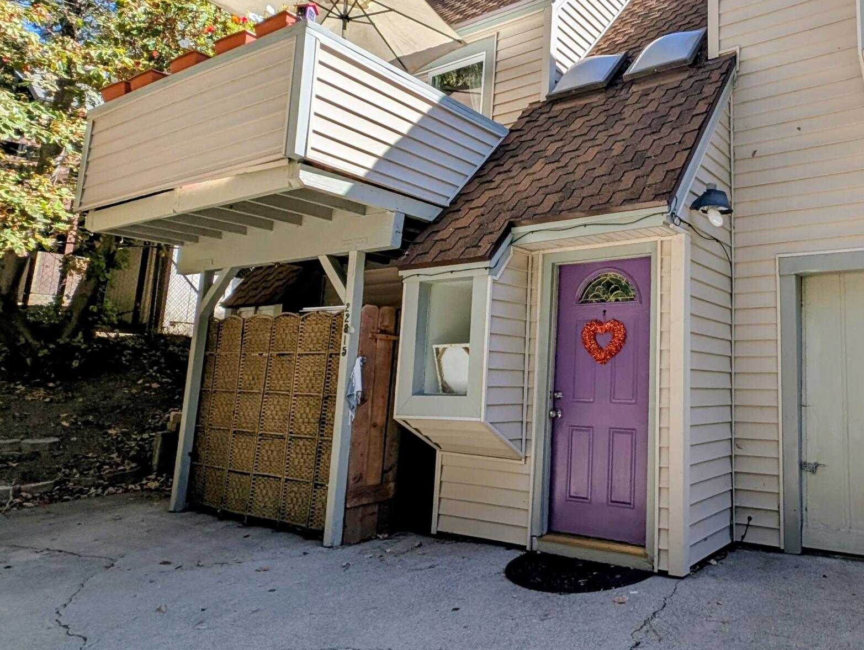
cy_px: 286
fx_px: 575
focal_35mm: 23
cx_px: 651
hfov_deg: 68.9
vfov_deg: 58.8
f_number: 1.95
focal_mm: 2.23
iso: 39
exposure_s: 1/1292
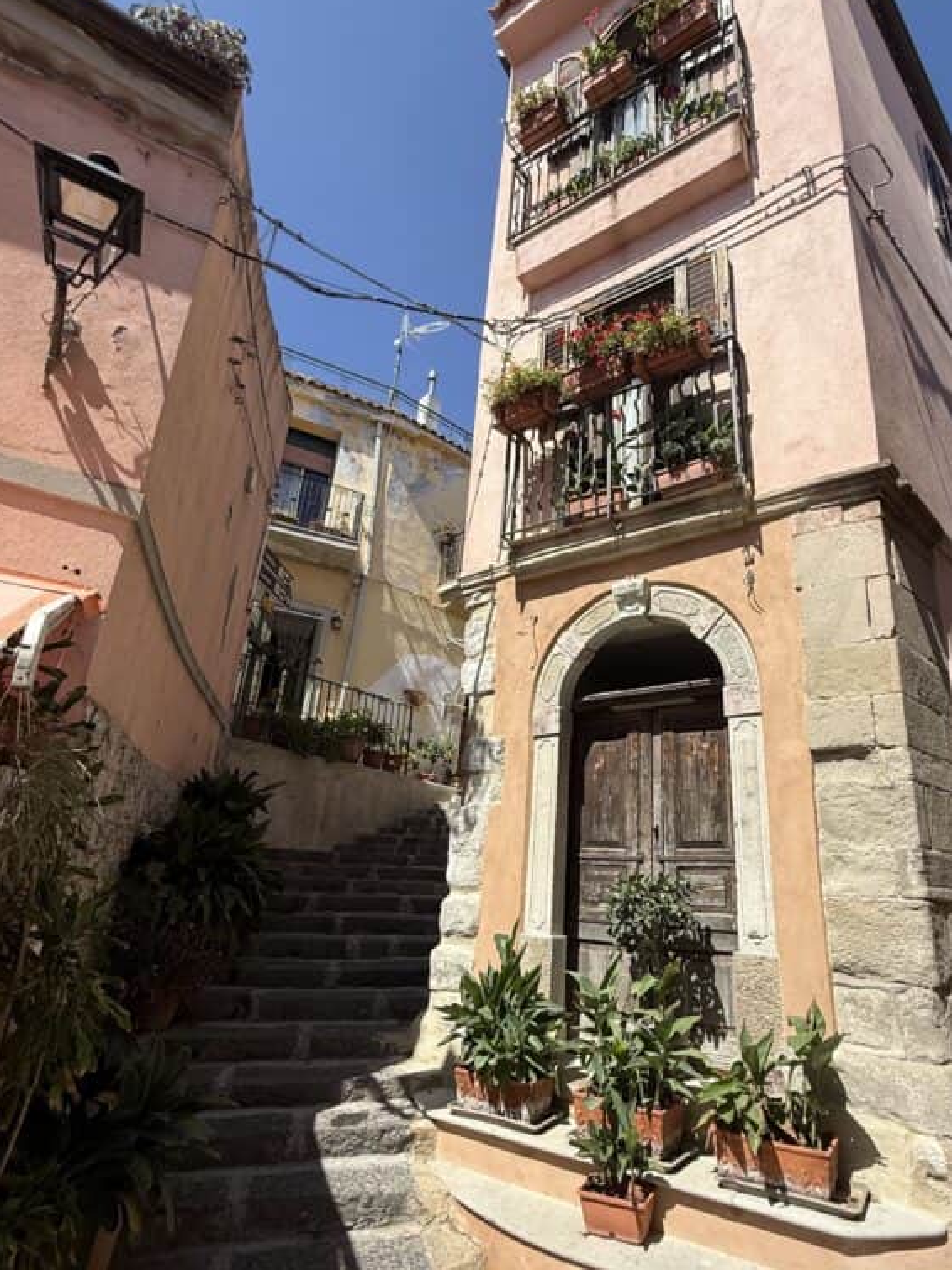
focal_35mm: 19
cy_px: 653
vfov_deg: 84.7
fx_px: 697
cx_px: 555
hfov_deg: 68.2
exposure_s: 1/2092
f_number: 2.2
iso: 50
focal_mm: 2.22
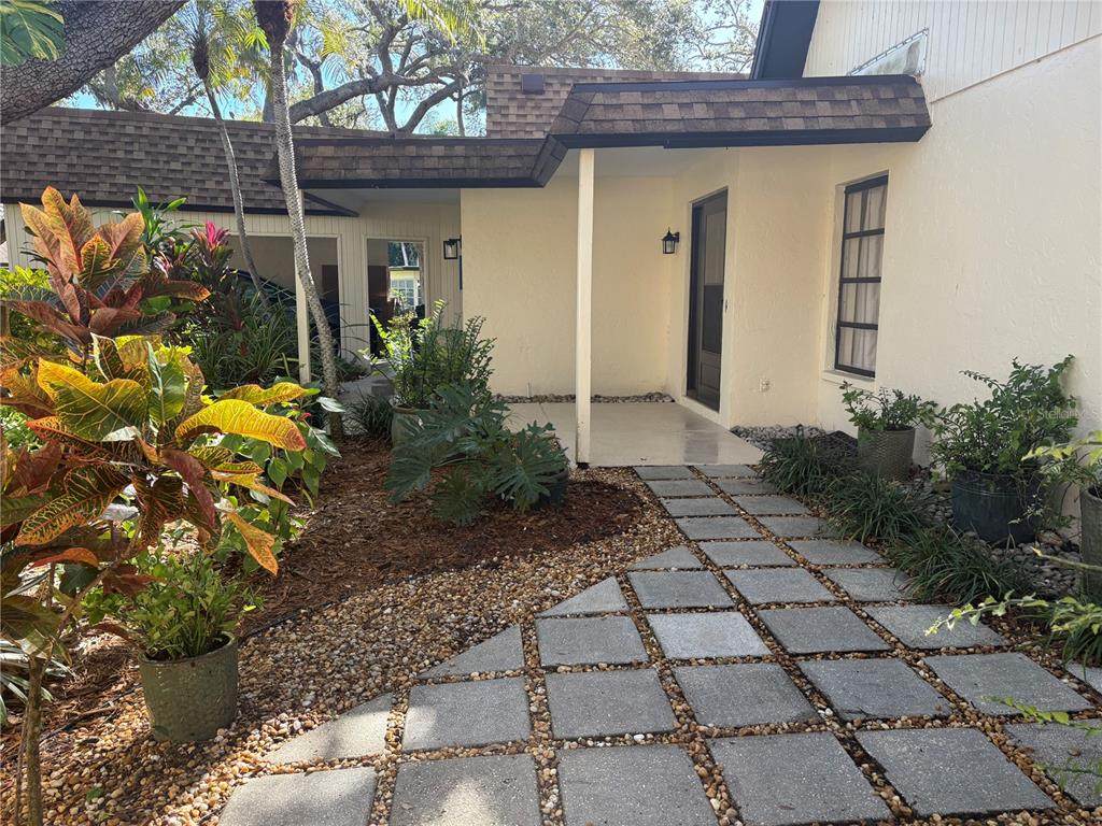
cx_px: 551
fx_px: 828
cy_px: 413
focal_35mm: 26
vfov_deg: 53.1
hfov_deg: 67.3
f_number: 1.6
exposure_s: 1/339
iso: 64
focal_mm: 5.96
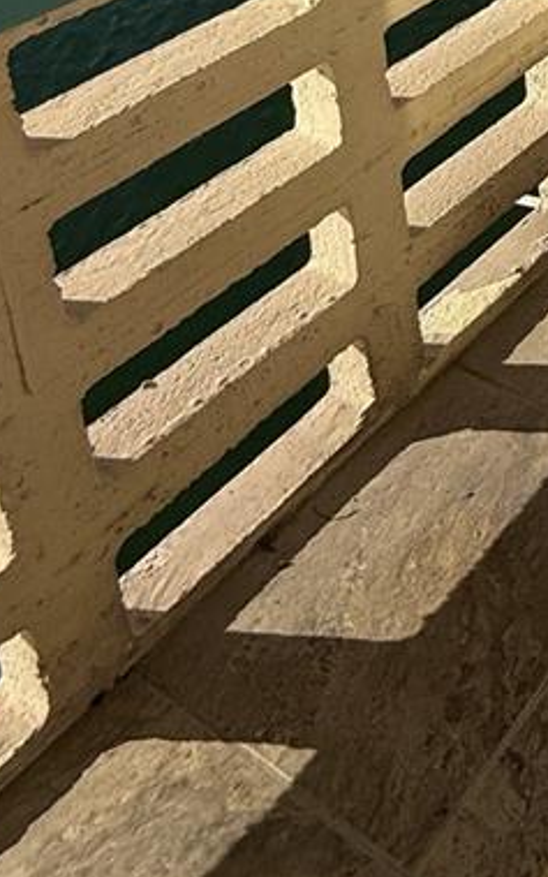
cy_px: -342
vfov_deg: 30.4
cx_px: 932
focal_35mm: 47
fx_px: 1123
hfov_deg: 20.8
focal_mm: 2.22
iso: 50
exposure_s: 1/2717
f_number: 2.2
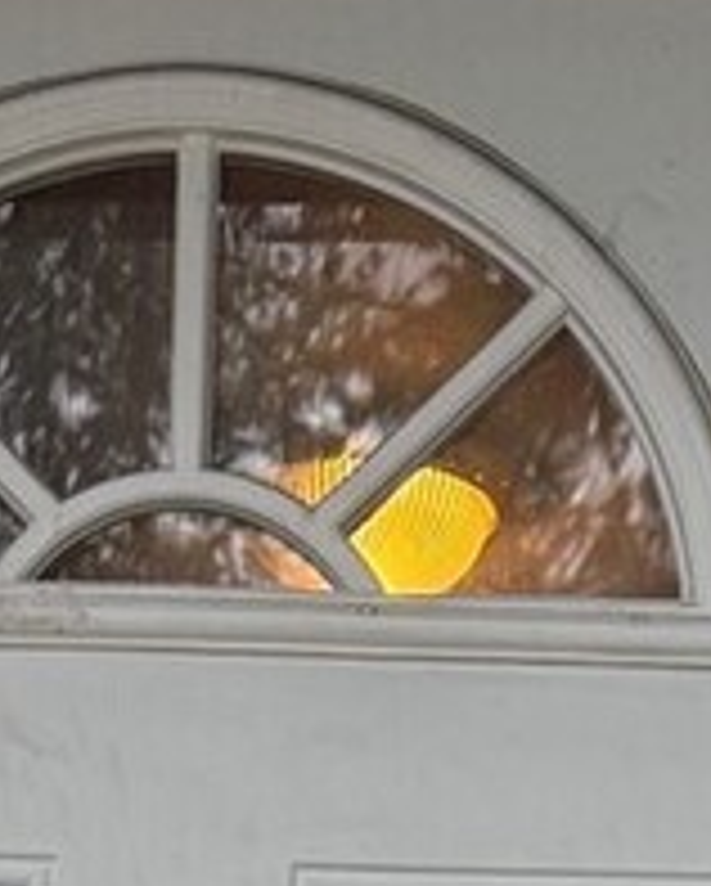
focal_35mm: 171
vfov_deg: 9.7
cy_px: 2262
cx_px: 441
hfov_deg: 9.0
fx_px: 4491
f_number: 1.78
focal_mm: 6.76
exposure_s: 1/535
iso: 80
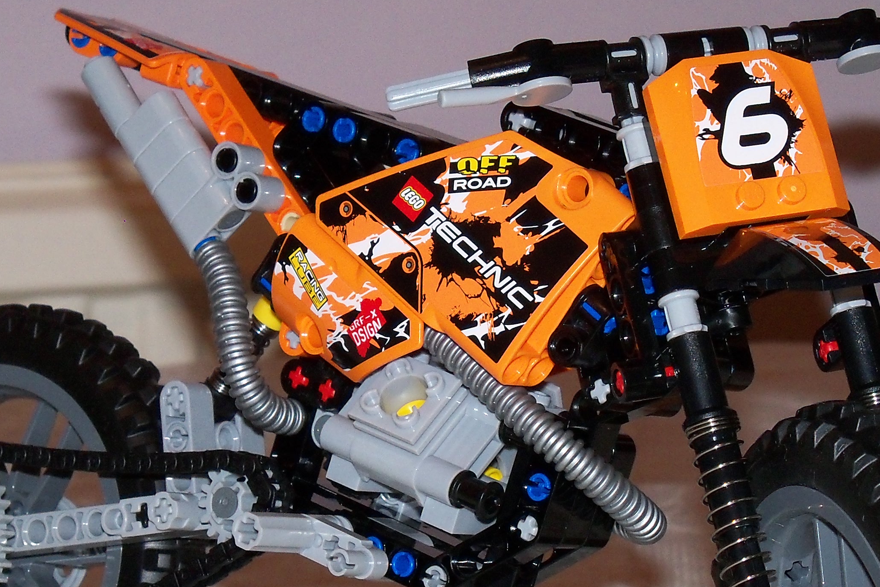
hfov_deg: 14.0
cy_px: 486
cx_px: 464
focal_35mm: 147
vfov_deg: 9.3
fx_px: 3593
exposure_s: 1/40
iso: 200
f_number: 4.1
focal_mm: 14.2
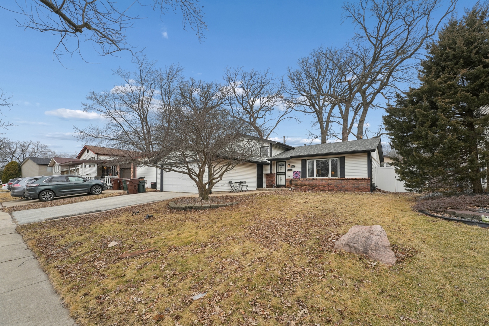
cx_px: 244
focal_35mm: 14
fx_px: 190
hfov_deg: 104.3
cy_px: 163
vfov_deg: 81.2
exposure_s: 1/500
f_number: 8
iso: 400
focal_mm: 14
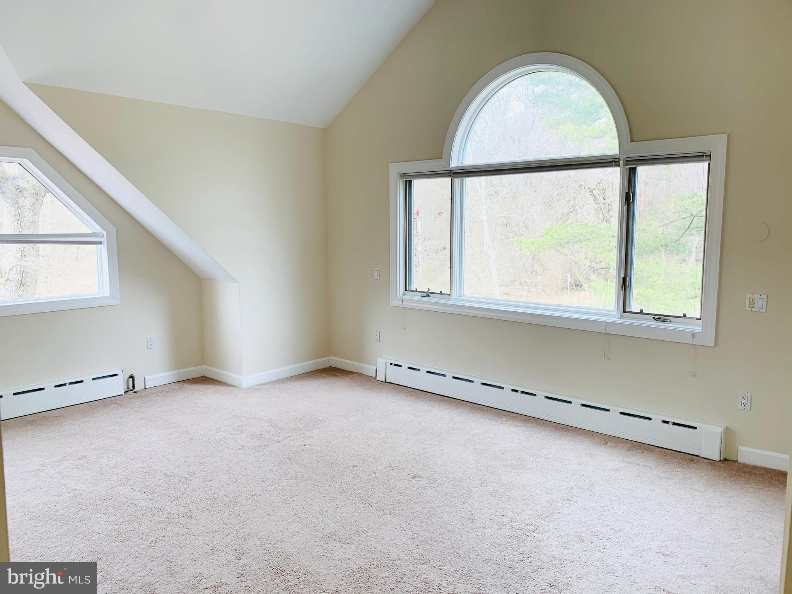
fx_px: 595
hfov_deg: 67.3
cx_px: 396
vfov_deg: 53.1
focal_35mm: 26
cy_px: 297
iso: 32
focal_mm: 4.25
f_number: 1.8
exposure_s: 1/121
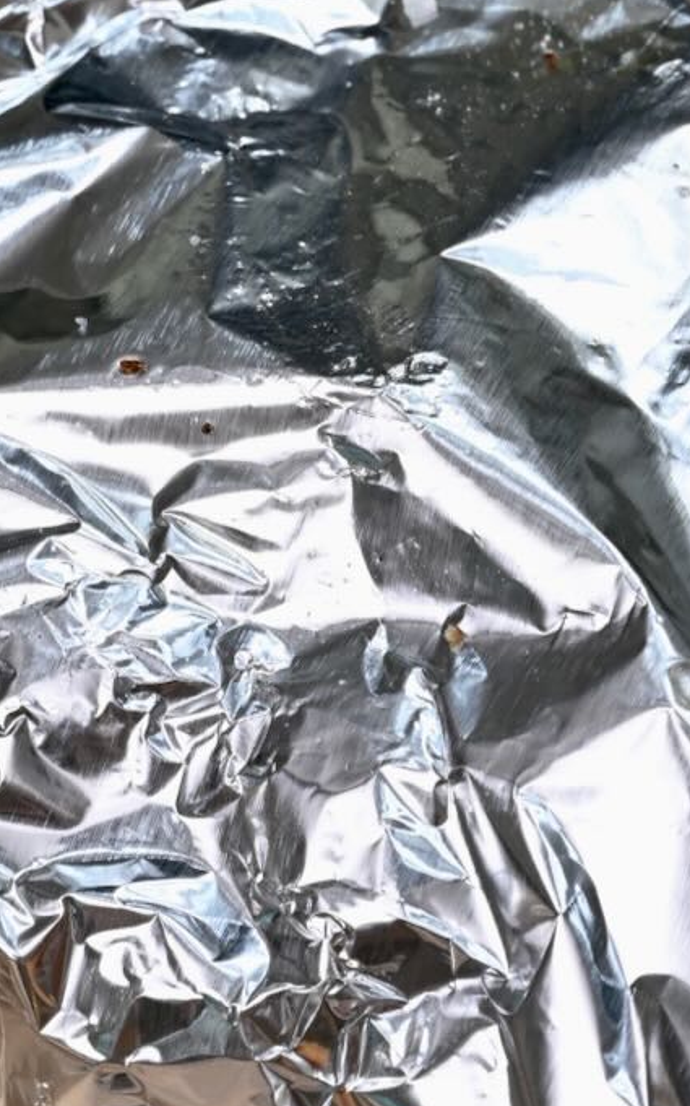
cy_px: 559
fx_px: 8524
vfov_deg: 7.4
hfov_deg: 4.6
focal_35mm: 283
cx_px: 396
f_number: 16
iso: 250
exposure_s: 1/25
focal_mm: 105
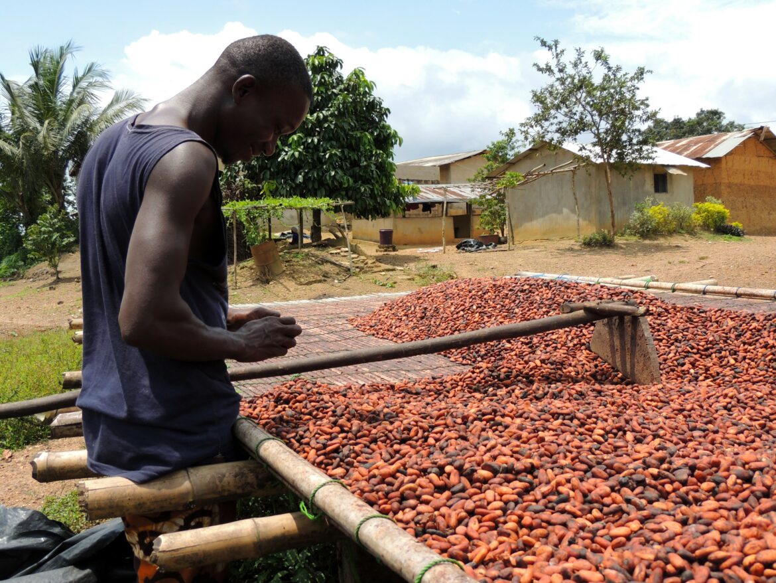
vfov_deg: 40.7
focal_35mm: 35
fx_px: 785
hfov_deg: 52.6
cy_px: 292
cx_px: 388
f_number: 3.3
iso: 100
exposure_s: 1/800
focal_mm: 6.2
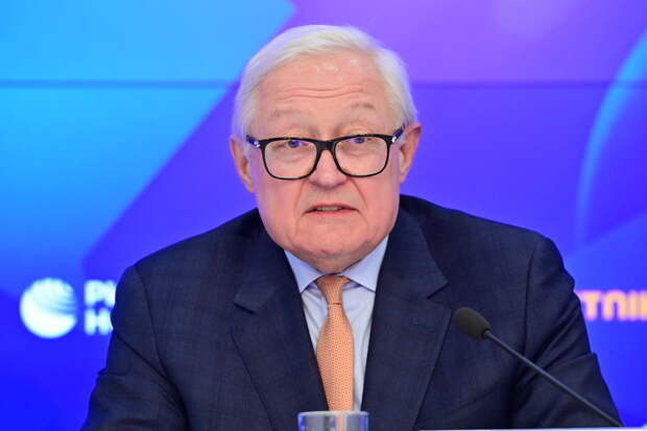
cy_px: 216
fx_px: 5210
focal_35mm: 290
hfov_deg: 7.1
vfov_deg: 4.7
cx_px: 324
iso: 4000
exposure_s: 1/125
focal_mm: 290
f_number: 6
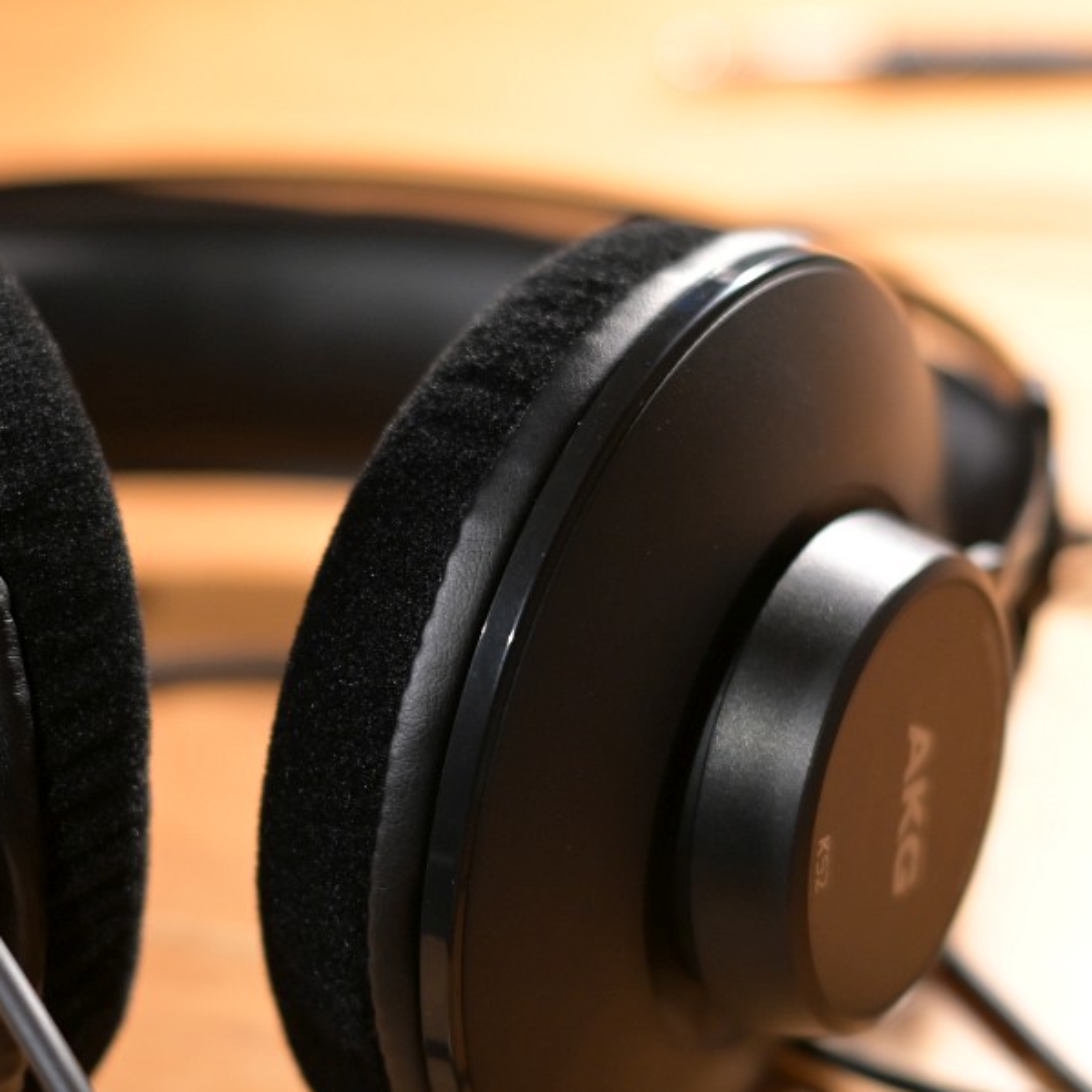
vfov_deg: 15.9
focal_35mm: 109
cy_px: 728
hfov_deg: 15.9
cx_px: 303
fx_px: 3890
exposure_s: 1/60
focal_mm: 40
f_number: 2.5
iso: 640
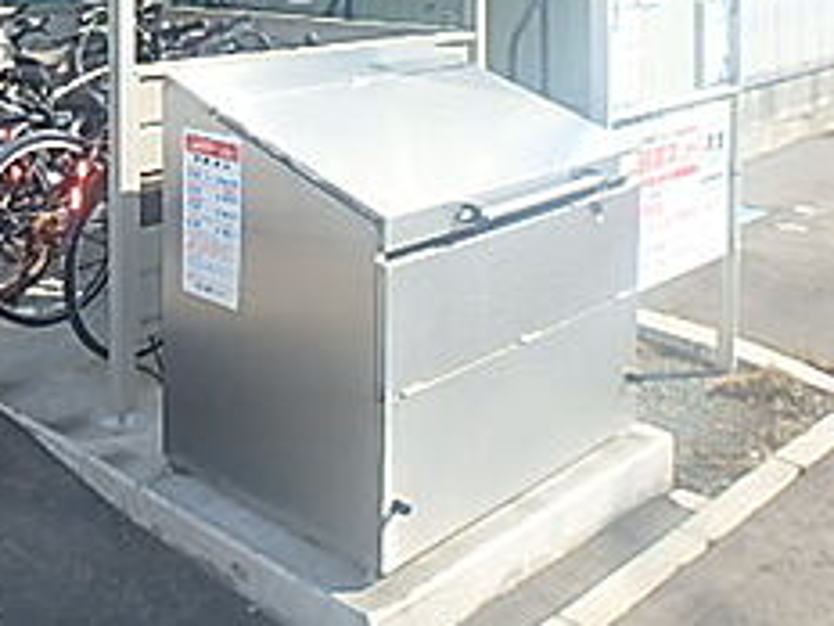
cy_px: -31
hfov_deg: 39.3
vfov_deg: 29.0
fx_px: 1108
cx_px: 140
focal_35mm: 46
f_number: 3.5
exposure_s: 1/500
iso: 125
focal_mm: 3.7
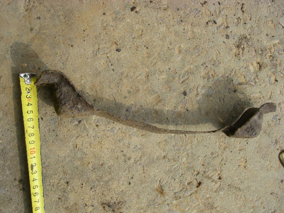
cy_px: 106
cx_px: 142
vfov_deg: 37.7
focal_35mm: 38
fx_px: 312
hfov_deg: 49.0
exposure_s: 1/100
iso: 64
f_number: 6.6
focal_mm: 6.3
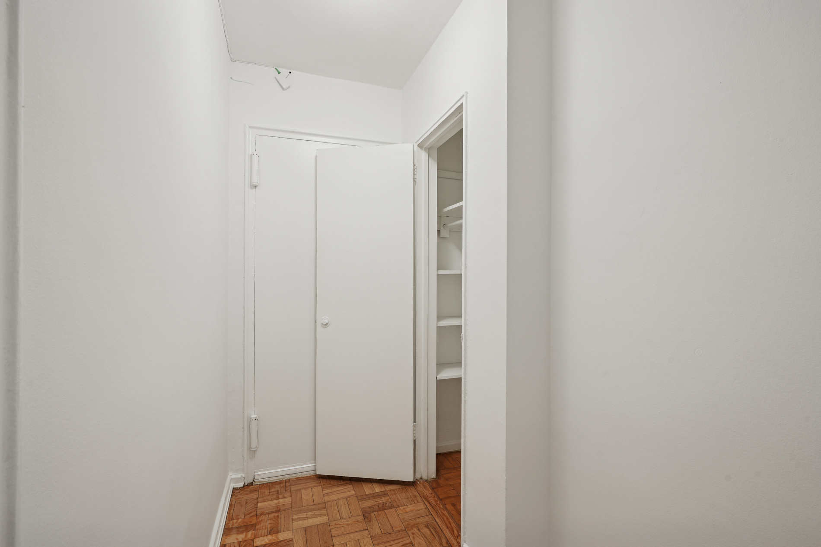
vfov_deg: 73.8
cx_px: 410
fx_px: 365
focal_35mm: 16
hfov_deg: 96.7
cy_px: 274
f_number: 11
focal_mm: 16
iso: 100
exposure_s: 1.3
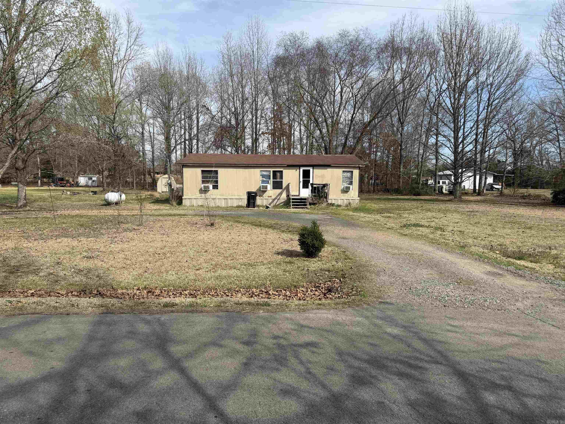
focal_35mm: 24
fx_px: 392
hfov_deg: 71.6
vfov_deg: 56.8
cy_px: 212
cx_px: 282
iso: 80
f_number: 1.78
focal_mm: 6.76
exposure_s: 1/3759
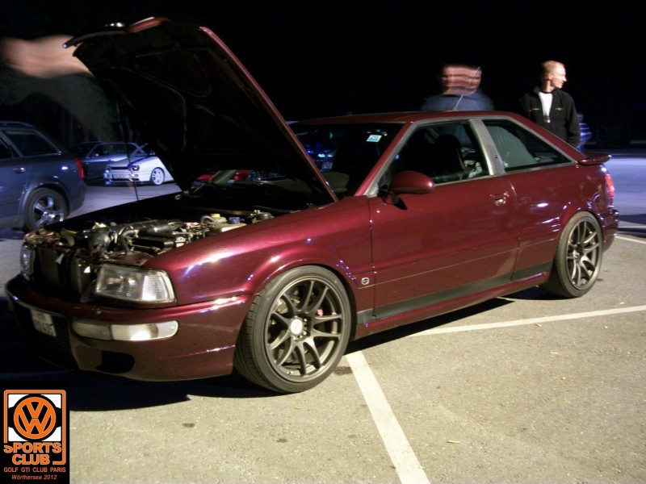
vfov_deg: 34.3
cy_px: 242
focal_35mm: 42
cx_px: 323
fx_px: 784
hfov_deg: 44.8
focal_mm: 7.1
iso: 96
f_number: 3.2
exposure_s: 1
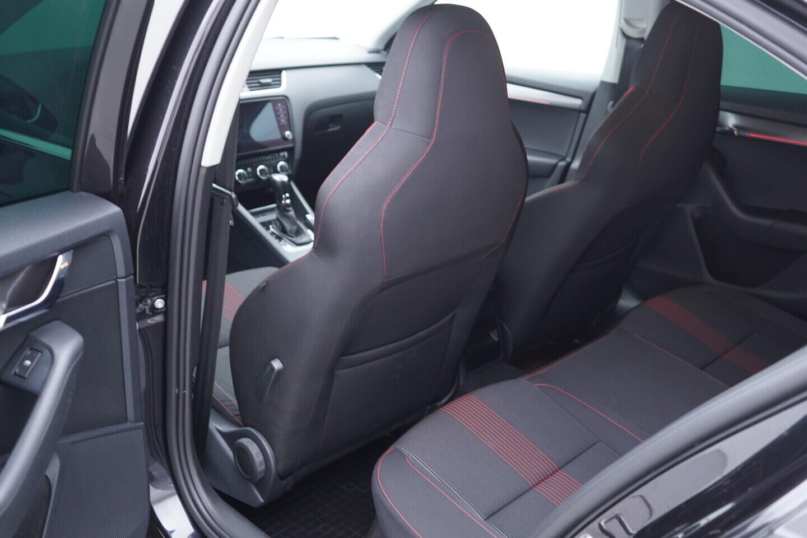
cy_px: 269
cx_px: 404
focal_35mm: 36
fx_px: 807
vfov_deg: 36.9
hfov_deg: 53.1
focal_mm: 24
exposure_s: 1/40
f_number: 2.8
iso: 500
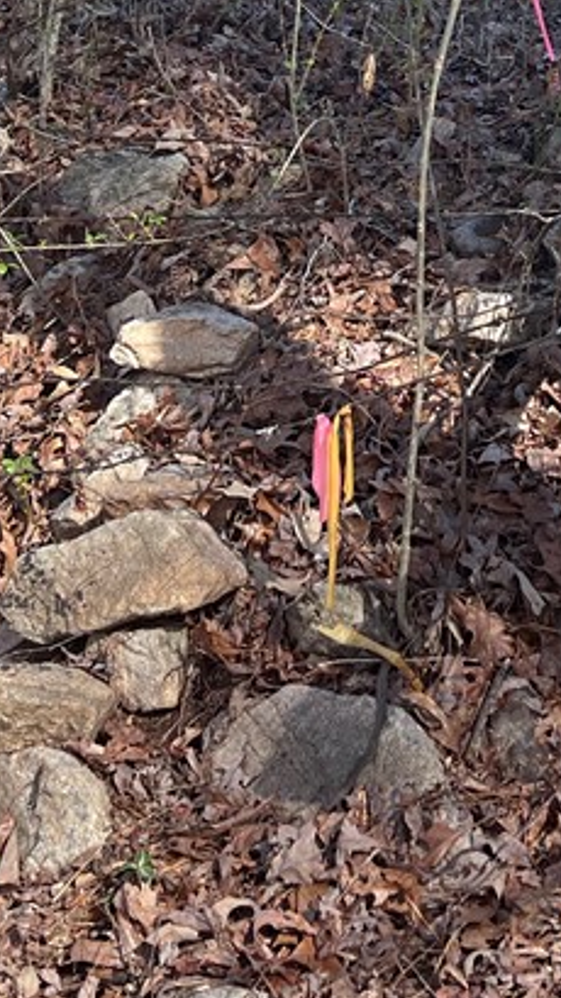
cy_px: 200
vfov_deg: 29.1
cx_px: 398
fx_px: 1878
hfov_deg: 16.9
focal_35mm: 71
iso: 50
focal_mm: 5.7
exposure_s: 1/853
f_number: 1.5
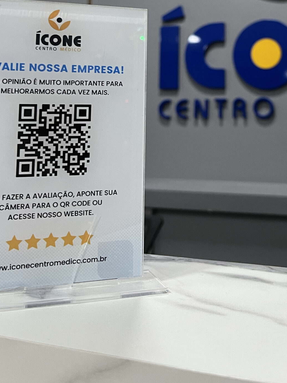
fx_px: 531
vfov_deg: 37.2
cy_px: 40
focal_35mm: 48
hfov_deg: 30.0
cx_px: 195
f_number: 1.6
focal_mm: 5.1
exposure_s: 1/60
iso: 125
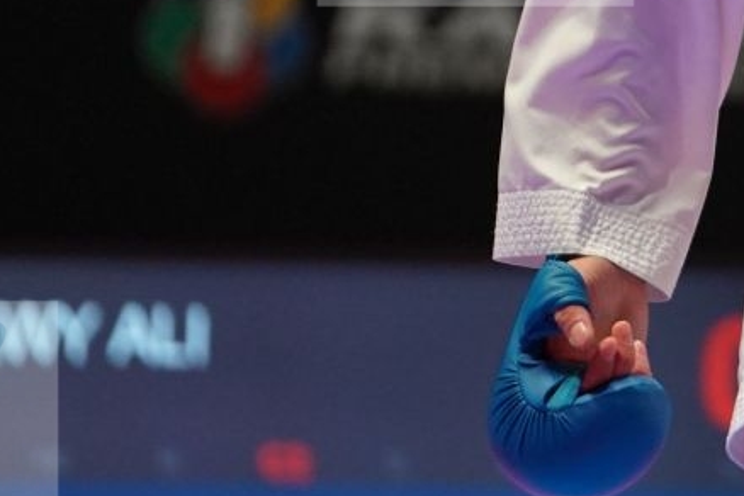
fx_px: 16821
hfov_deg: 2.5
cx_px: 1051
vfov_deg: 1.7
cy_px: -148
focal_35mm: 814
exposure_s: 1/1000
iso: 2500
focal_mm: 198
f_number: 2.8
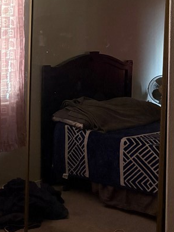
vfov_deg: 27.9
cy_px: 45
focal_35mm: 68
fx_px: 456
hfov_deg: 20.2
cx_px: -35
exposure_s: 1/60
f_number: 1.6
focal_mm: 5.96
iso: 500
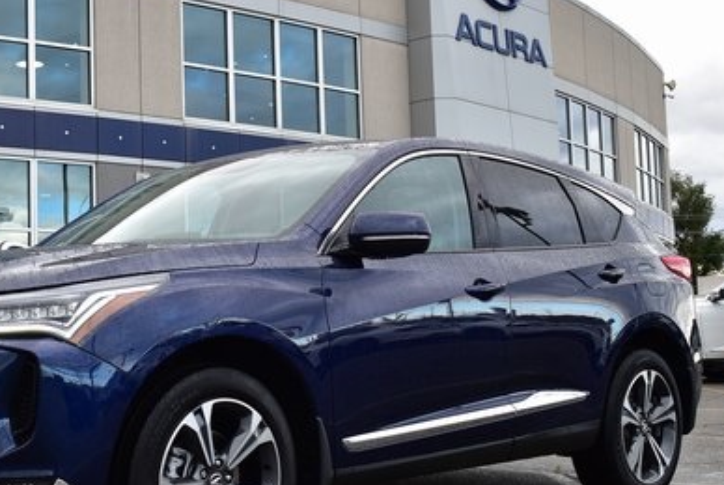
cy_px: 235
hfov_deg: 32.0
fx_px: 1245
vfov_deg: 22.0
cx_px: 215
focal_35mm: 62
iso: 100
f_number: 5
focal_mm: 25
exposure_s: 1/100
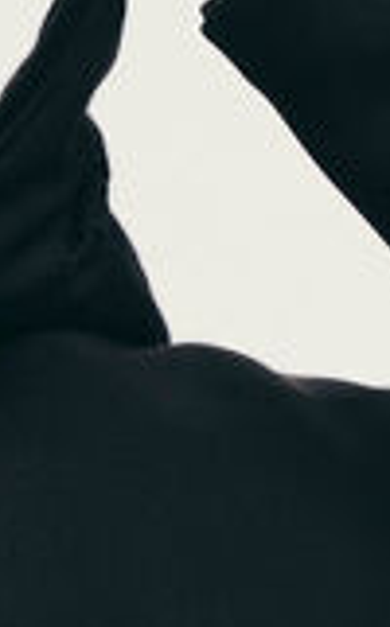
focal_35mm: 355
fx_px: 6064
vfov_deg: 5.9
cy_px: 401
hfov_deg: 3.6
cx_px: -567
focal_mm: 70
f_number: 8
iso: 100
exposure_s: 1/160
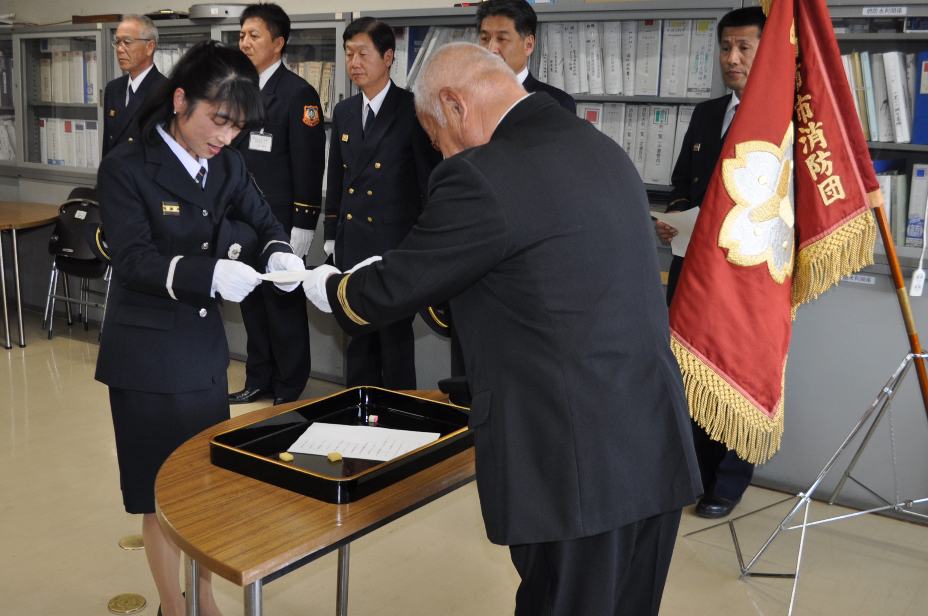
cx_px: 330
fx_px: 1004
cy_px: 349
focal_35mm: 39
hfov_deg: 49.0
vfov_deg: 34.1
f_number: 3.8
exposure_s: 1/125
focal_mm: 20
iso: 560
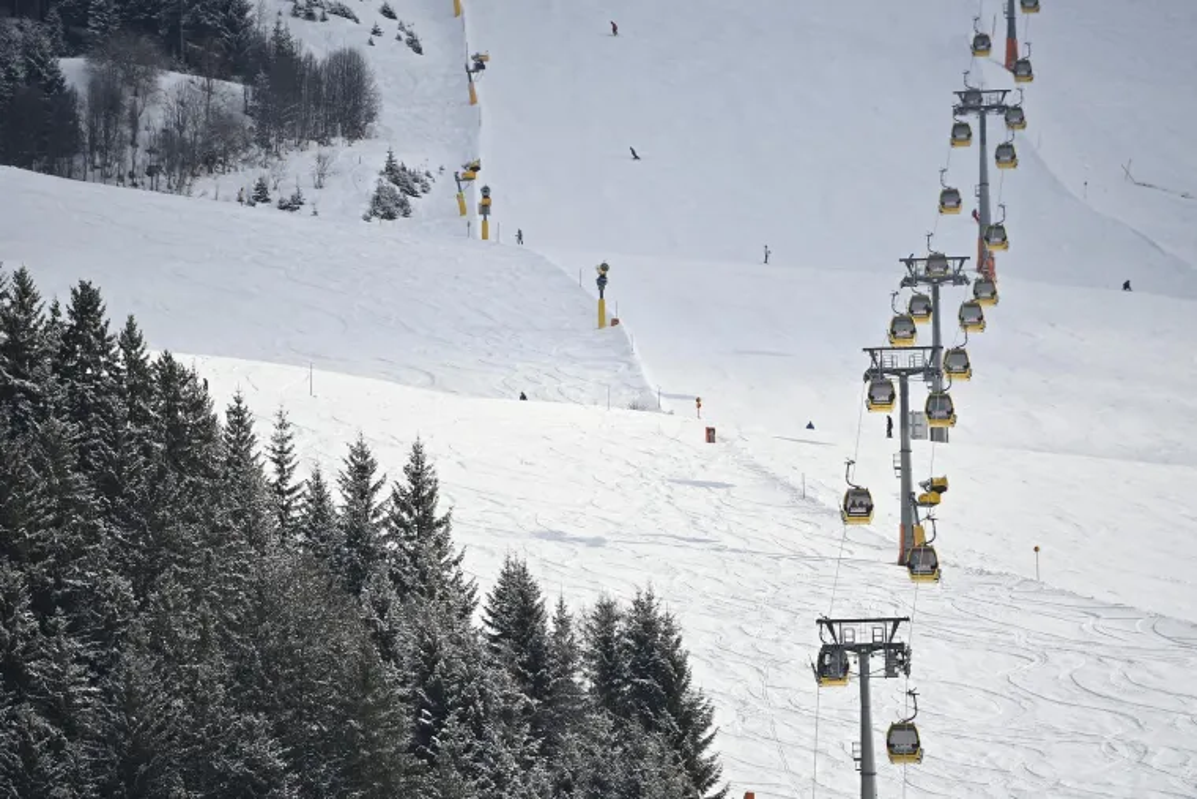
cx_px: 598
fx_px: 13302
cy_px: 400
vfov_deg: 3.4
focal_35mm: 400
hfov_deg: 5.2
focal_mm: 400
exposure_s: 1/4000
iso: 200
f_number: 4
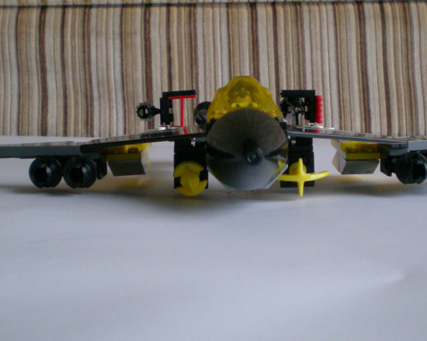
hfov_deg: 29.6
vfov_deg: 23.8
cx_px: 233
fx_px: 809
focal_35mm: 64
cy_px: 157
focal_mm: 6.3
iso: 189
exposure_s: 1/60.1
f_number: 3.1
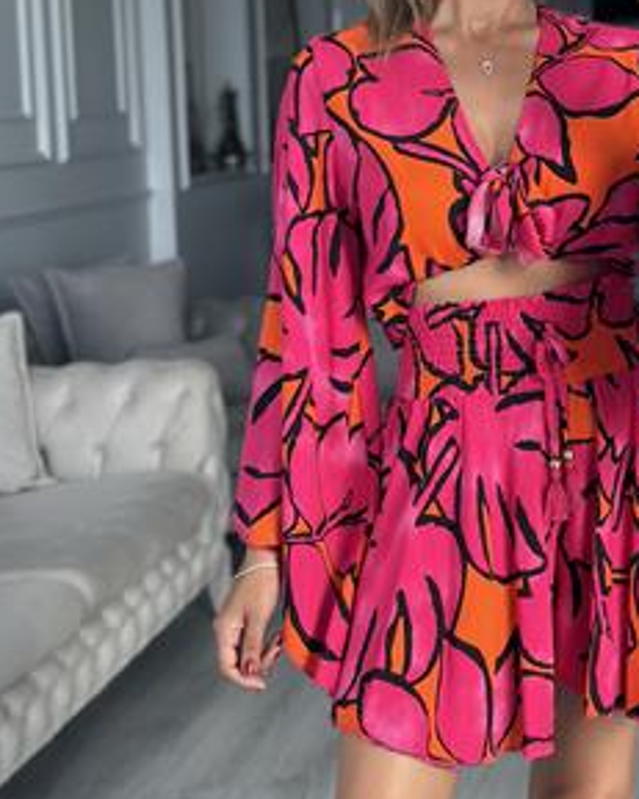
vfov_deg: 23.2
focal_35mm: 82
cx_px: 495
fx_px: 1939
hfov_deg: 18.6
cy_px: 288
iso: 100
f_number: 1.78
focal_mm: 6.86
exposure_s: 1/145
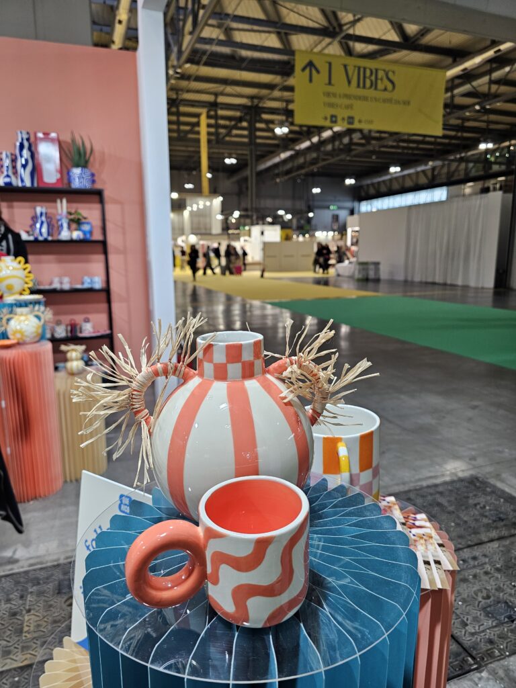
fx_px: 457
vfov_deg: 73.9
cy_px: 344
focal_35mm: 23
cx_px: 258
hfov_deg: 58.9
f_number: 1.7
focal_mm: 6.3
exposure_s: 1/100
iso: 100
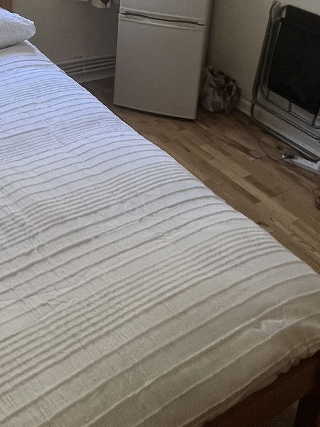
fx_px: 518
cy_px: -15
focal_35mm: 42
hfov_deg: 33.3
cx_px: 63
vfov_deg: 38.8
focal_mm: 1.57
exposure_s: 1/99
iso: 100
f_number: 1.8
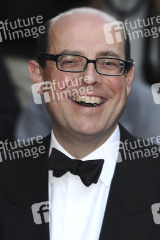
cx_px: 80
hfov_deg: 7.0
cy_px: 120
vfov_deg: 10.5
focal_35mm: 195
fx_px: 1299
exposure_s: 1/160
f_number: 4.5
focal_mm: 130
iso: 400
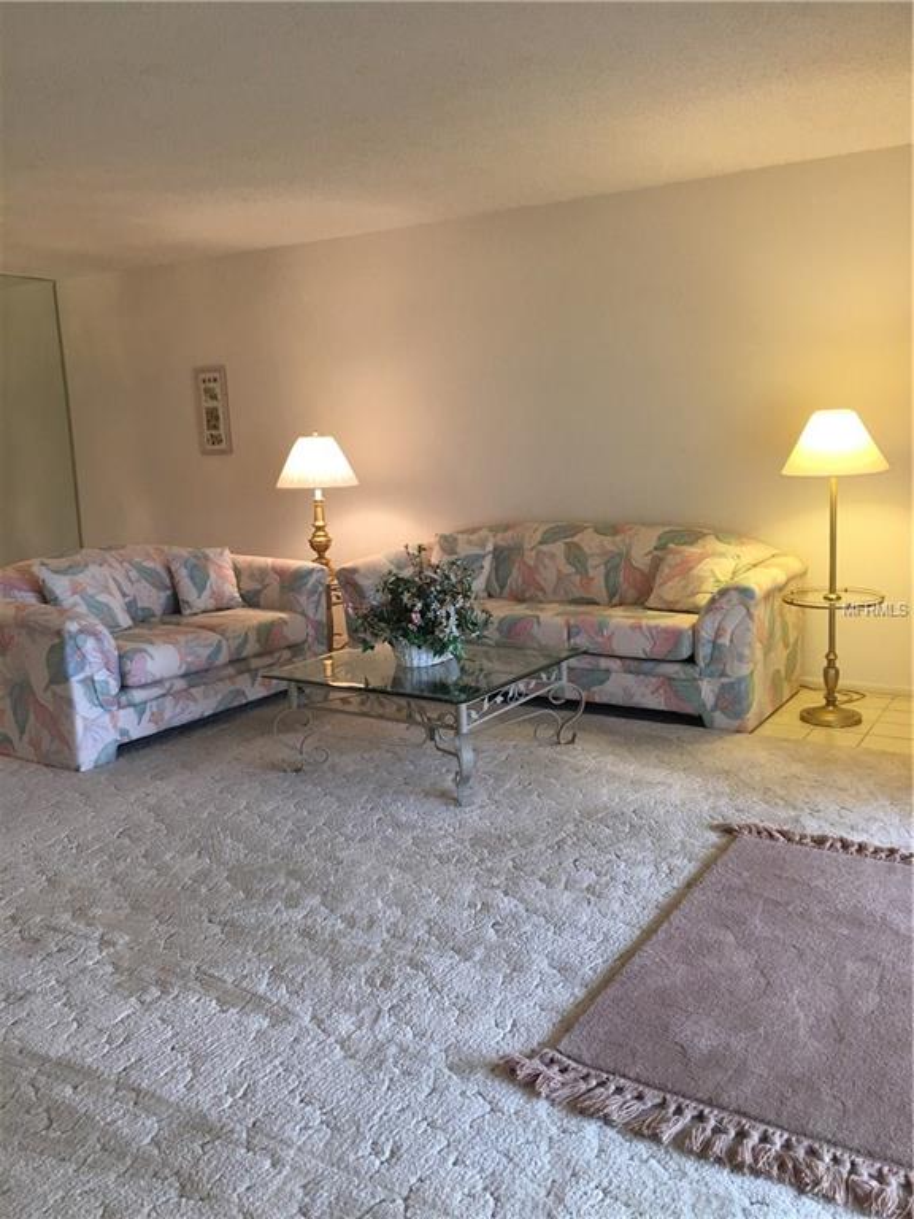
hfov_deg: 48.2
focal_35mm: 29
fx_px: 1021
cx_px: 457
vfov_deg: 61.7
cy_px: 610
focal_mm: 4.15
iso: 40
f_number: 2.2
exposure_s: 1/30
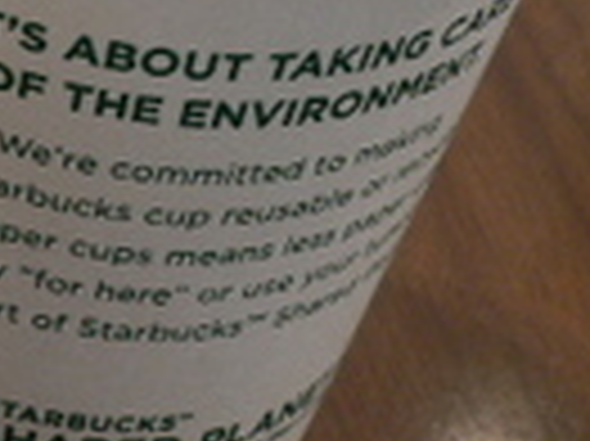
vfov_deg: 11.0
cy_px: 227
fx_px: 2282
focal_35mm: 134
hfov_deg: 13.7
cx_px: -351
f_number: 2.8
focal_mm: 5.8
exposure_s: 1/8
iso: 100
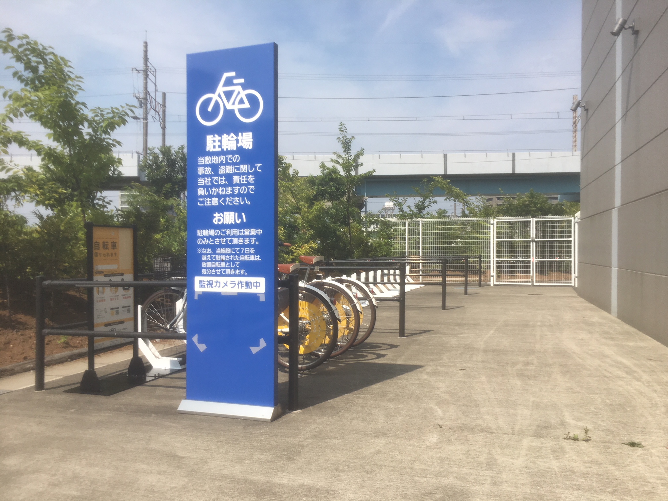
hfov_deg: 61.7
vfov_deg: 48.2
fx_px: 560
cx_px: 334
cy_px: 250
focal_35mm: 29
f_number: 2.2
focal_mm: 4.15
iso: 25
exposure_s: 1/1508
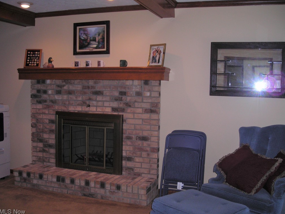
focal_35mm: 39
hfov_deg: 47.9
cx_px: 144
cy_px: 107
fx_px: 321
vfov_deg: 36.8
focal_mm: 6.3
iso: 107
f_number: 3.2
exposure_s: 1/60.1
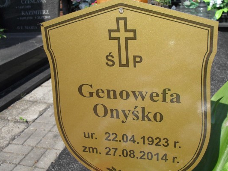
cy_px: 98
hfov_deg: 44.8
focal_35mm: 42
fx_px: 277
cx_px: 121
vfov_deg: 34.3
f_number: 8.4
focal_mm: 6.3
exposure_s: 1/180
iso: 100
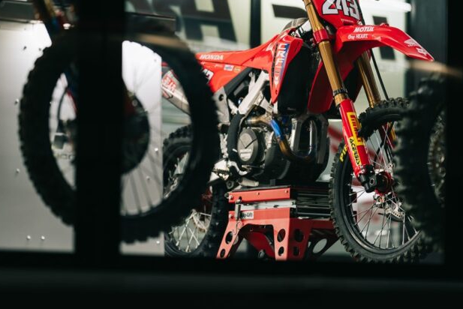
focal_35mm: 164
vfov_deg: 8.4
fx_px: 2110
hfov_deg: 12.5
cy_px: 128
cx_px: 259
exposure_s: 1/60
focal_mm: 135
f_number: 1.8
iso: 400
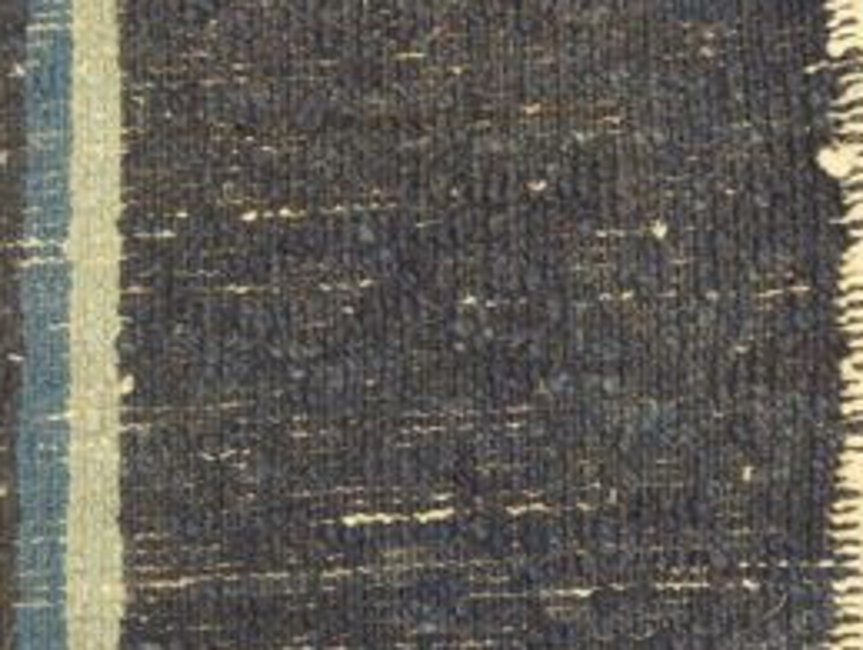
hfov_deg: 31.9
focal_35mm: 60
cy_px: 312
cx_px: 563
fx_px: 1498
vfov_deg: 24.5
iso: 2000
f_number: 4
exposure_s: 1/60
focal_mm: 18
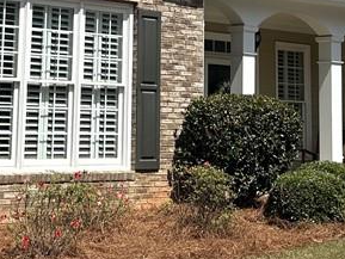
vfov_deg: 15.7
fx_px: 917
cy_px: -12
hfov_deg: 21.2
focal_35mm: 92
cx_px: 109
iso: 50
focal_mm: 5.7
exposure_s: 1/4115
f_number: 1.5
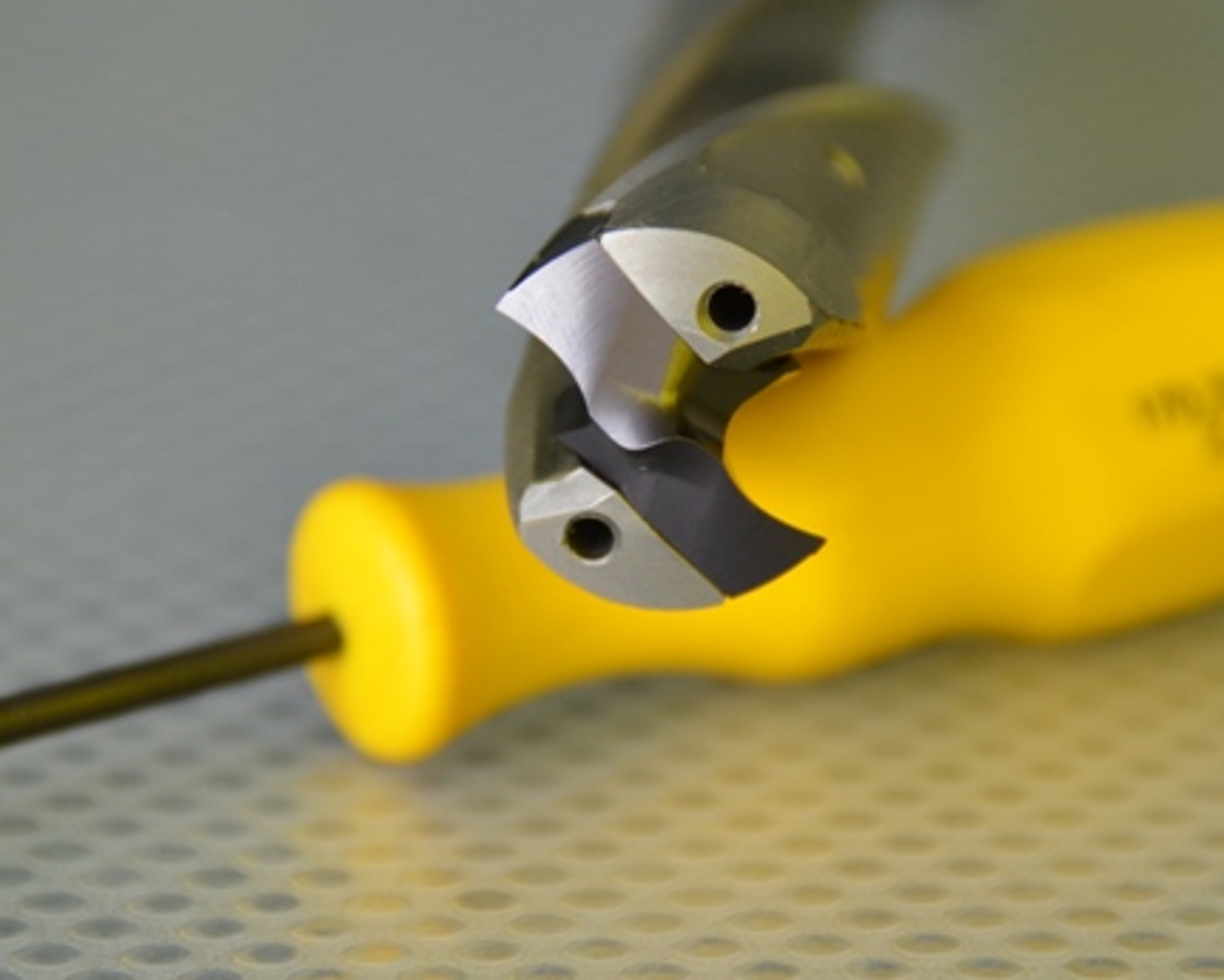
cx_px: 646
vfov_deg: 5.9
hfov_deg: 7.4
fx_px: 9480
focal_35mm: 262
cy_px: 484
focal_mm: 125
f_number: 5.6
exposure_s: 1/125
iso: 800
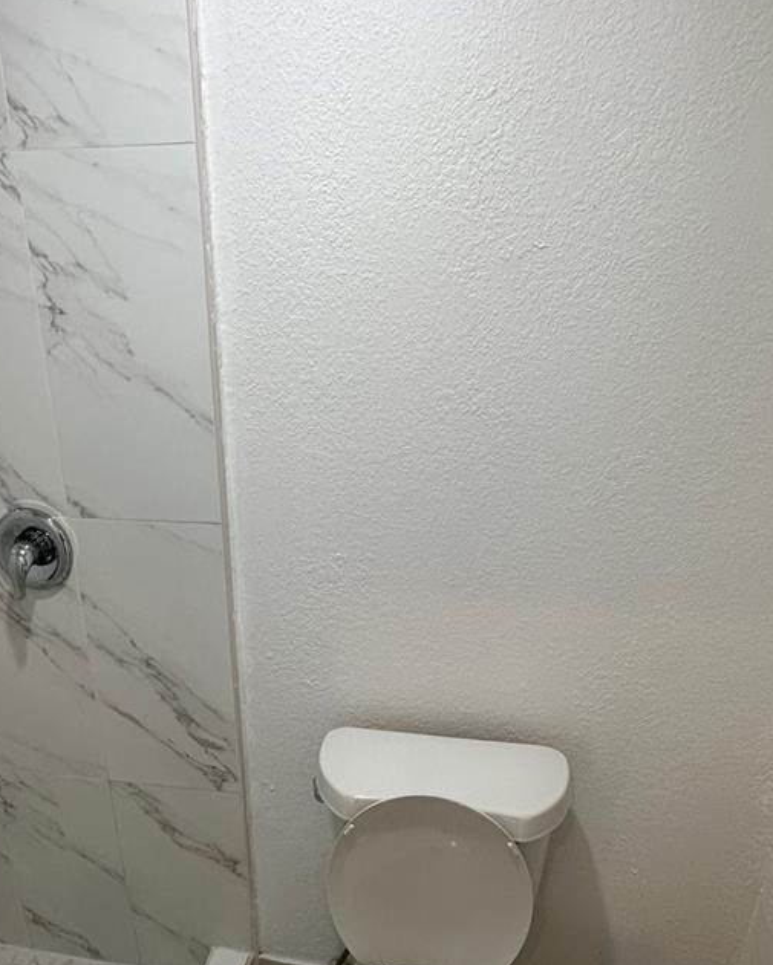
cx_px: 323
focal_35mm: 26
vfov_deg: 65.0
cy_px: 604
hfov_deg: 54.7
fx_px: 743
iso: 160
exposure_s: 1/120
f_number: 2.2
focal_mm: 2.22
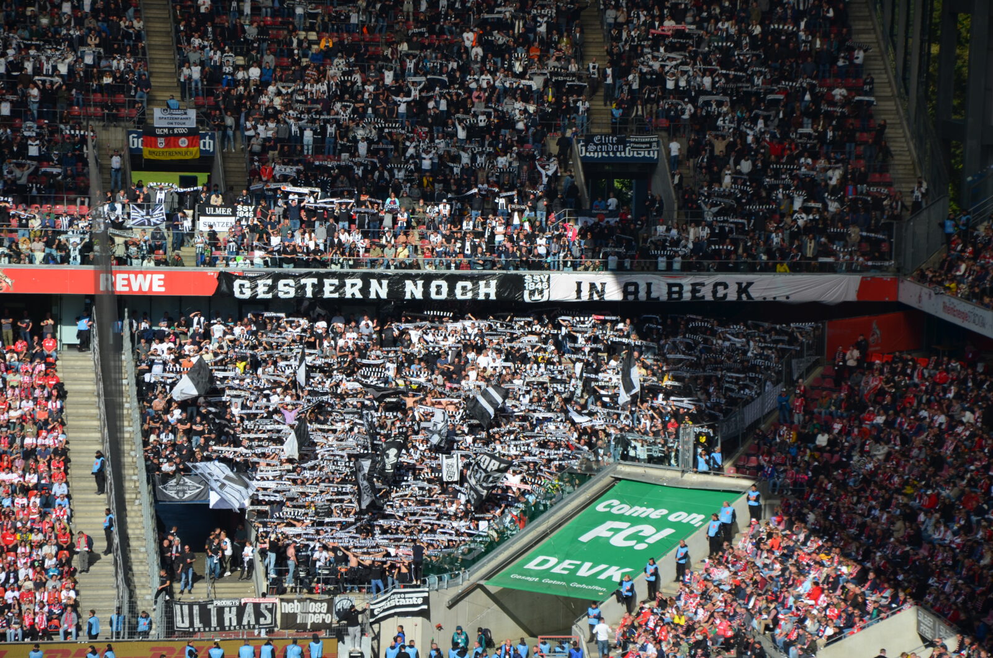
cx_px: 496
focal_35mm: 158
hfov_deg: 13.1
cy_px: 329
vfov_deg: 8.7
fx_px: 4336
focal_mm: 105
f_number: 7.1
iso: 200
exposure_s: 1/800
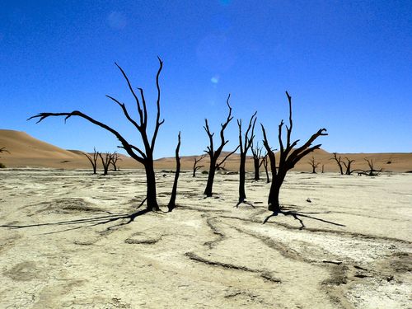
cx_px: 206
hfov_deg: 51.4
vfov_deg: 39.7
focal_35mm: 36
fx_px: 428
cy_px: 154
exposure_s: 1/1000
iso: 80
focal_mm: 6
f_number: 6.5
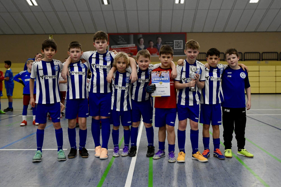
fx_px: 273
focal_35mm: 35
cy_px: 92
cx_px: 142
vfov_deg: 37.9
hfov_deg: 54.4
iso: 5000
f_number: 2.8
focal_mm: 34
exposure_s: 1/1250
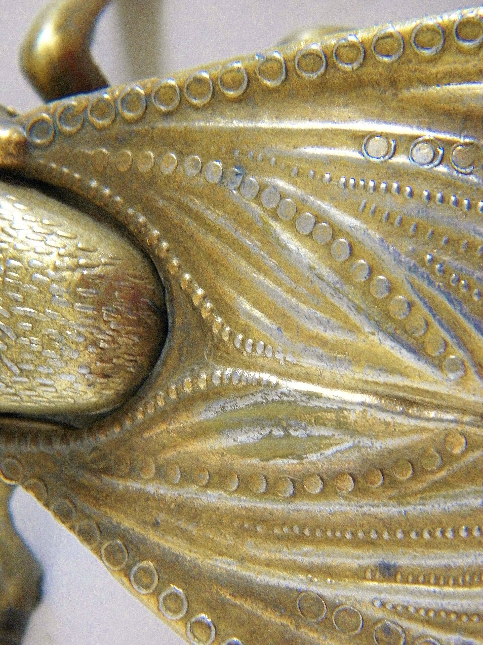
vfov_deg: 24.4
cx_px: 242
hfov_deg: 18.4
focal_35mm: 80
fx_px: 1488
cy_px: 322
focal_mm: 14.3
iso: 200
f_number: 4.4
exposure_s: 1/8
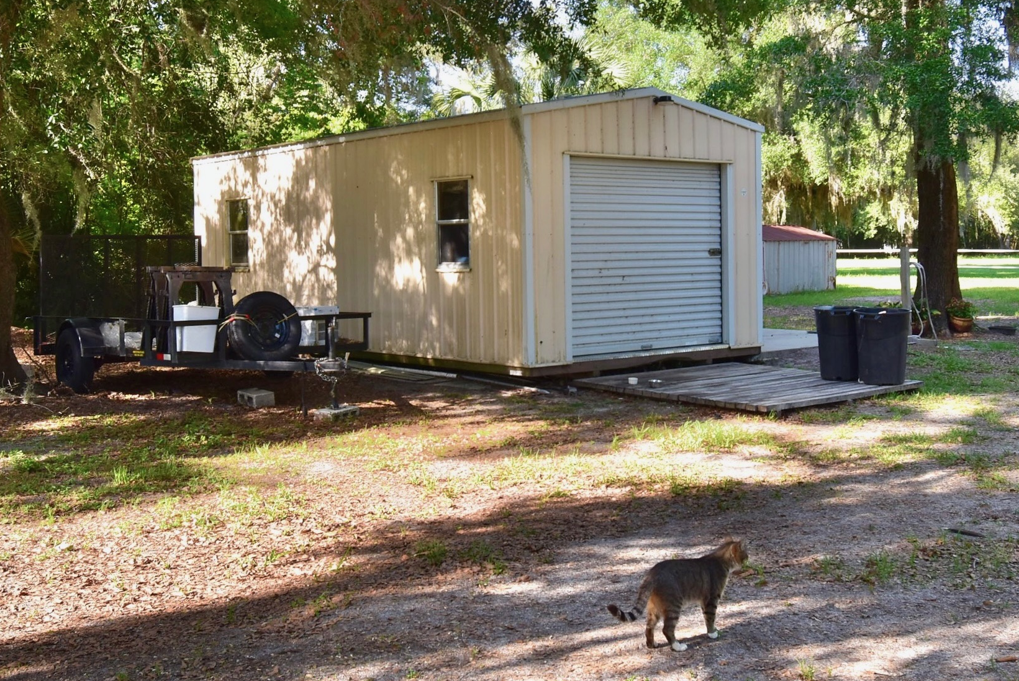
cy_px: 249
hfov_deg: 46.4
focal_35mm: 42
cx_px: 521
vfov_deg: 31.8
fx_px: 1190
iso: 400
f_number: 9
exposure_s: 1/125
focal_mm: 20
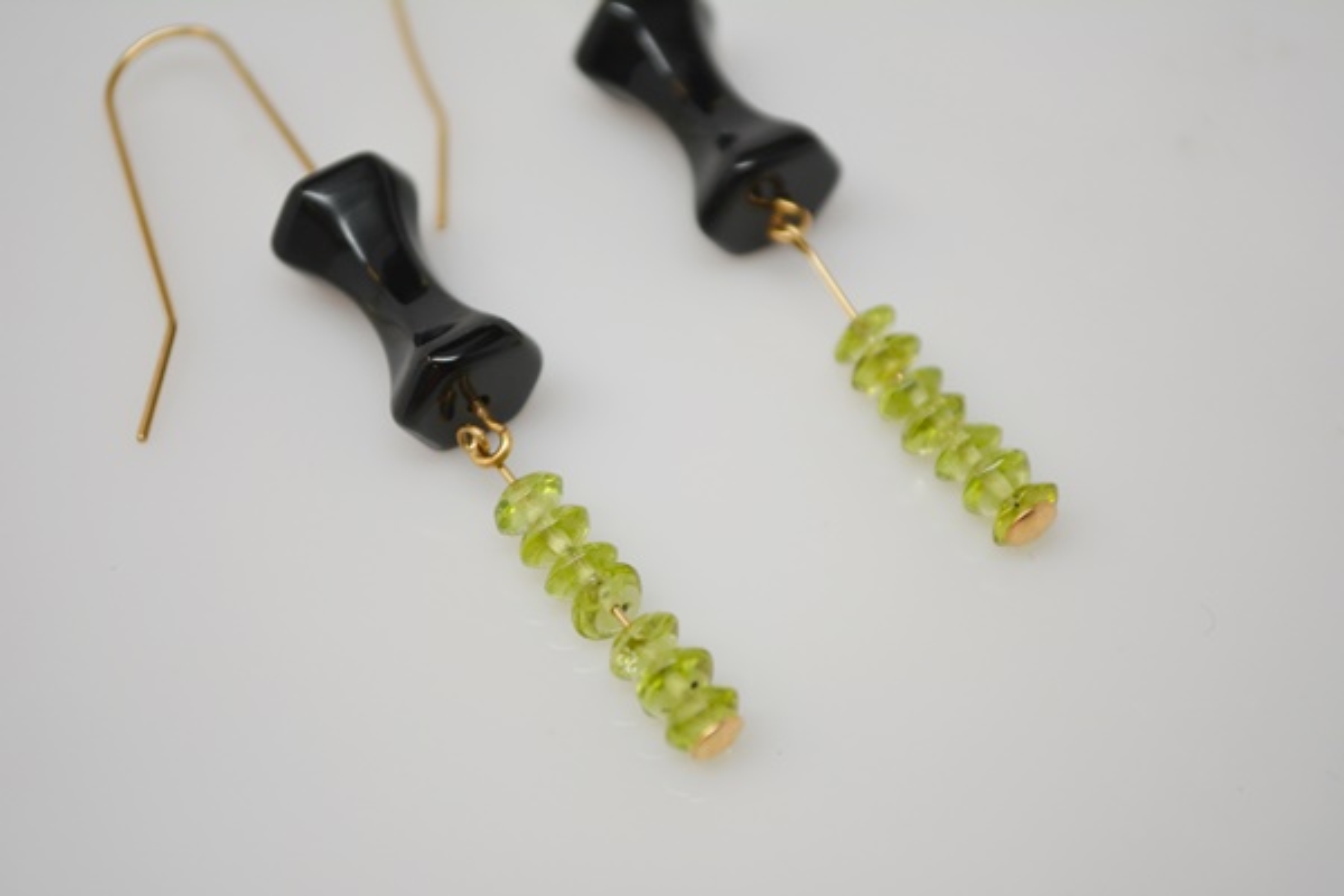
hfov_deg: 24.6
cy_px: 448
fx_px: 3080
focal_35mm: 82
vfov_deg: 16.6
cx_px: 672
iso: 400
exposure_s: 1/100
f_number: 5.6
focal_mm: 55
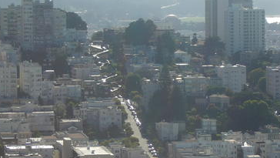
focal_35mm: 201
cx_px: 112
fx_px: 1493
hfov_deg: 10.7
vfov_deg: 6.0
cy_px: 72
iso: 50
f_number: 14
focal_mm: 17.4
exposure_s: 1/60
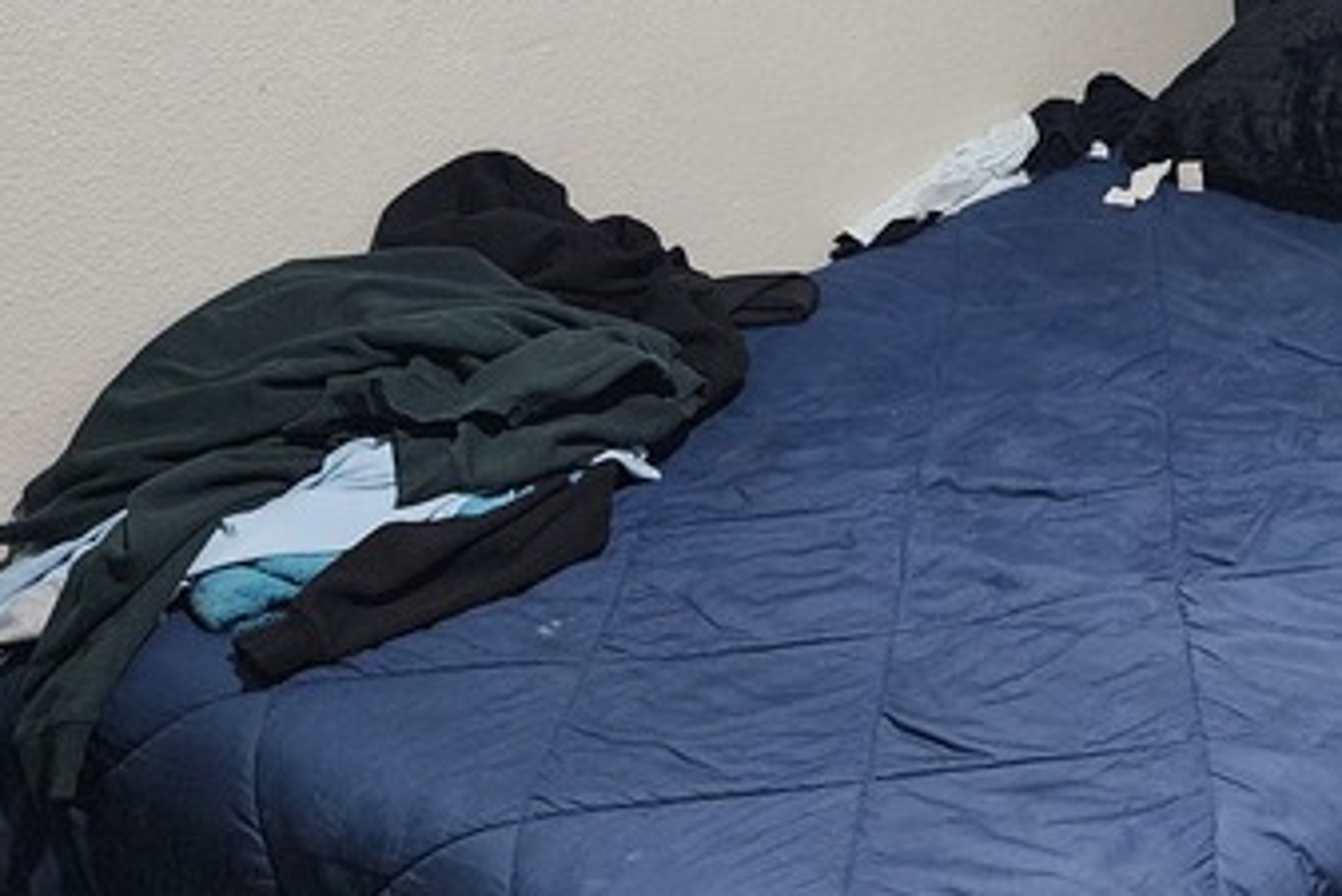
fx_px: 2648
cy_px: 100
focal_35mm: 71
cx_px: 1286
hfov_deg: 27.1
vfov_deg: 18.9
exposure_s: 1/40
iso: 640
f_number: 1.8
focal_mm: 6.4
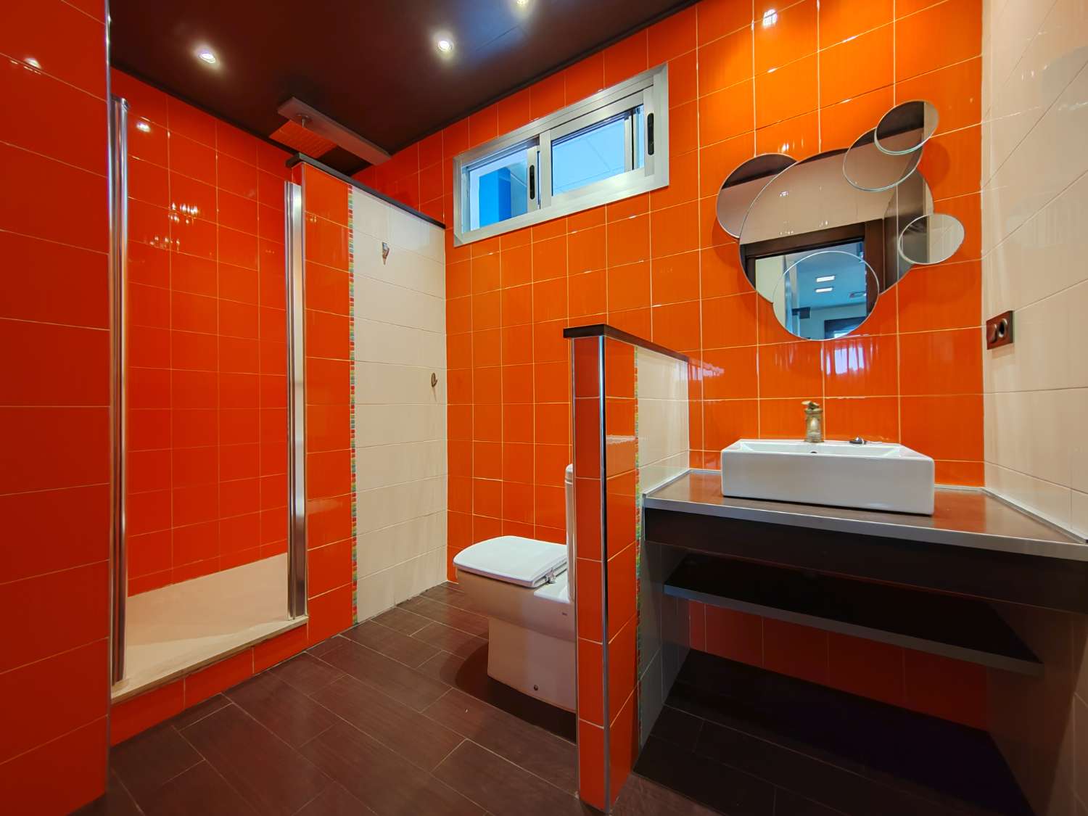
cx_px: 544
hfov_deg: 106.2
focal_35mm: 13
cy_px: 408
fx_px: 409
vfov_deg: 89.9
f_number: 2.2
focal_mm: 2.16
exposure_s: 1/33
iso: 1000
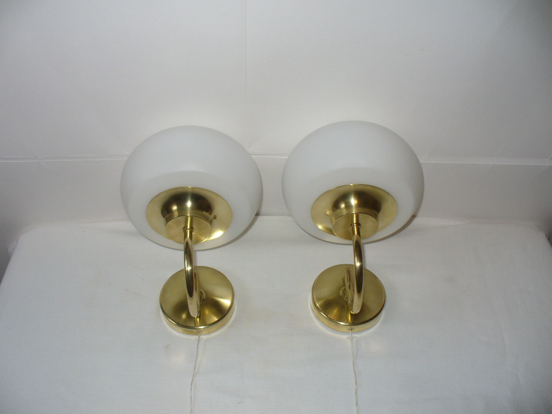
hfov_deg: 50.1
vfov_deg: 38.7
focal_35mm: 37
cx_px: 276
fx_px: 590
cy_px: 207
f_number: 2.8
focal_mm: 6.1
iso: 100
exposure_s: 1/30
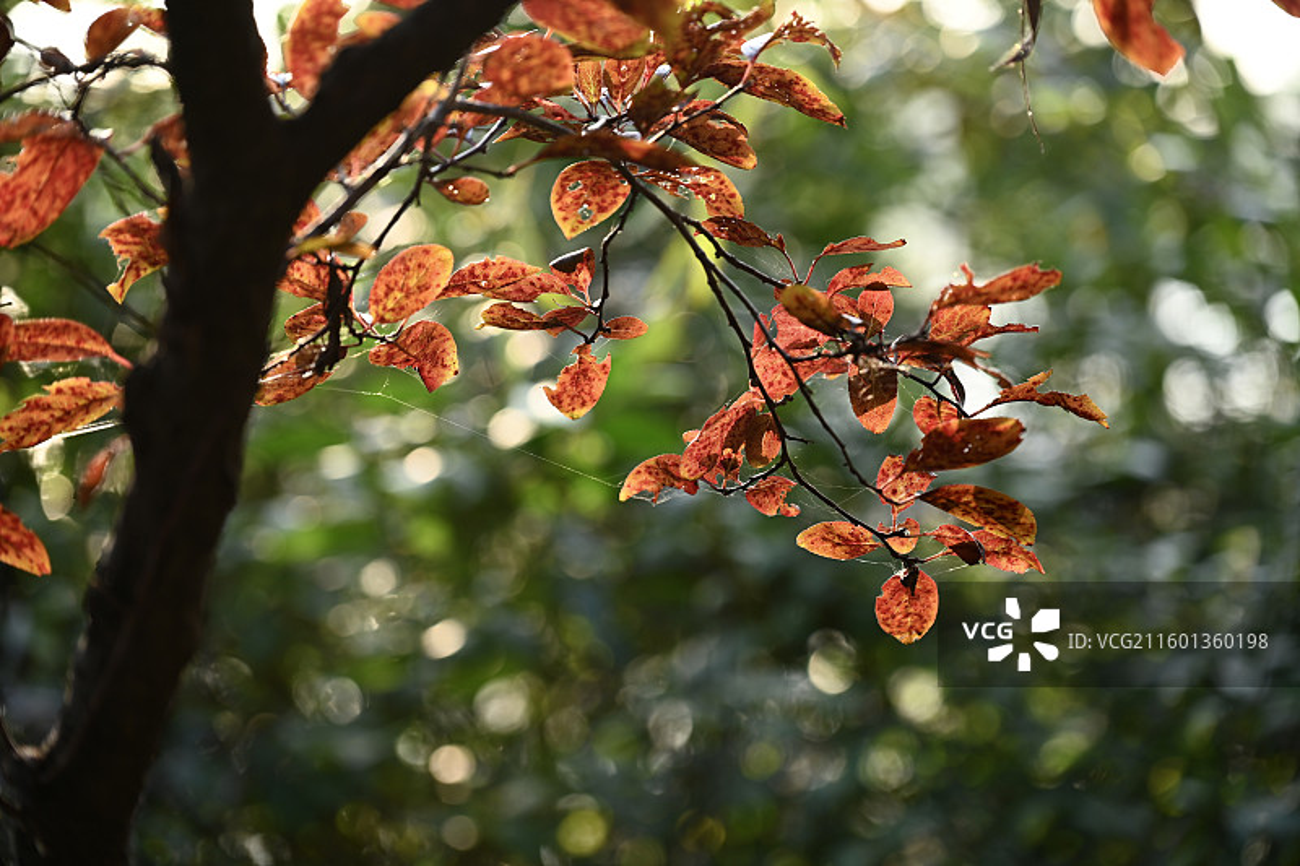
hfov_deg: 17.8
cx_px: 650
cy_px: 433
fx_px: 4152
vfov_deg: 11.9
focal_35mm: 115
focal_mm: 115
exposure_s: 1/125
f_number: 4
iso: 180
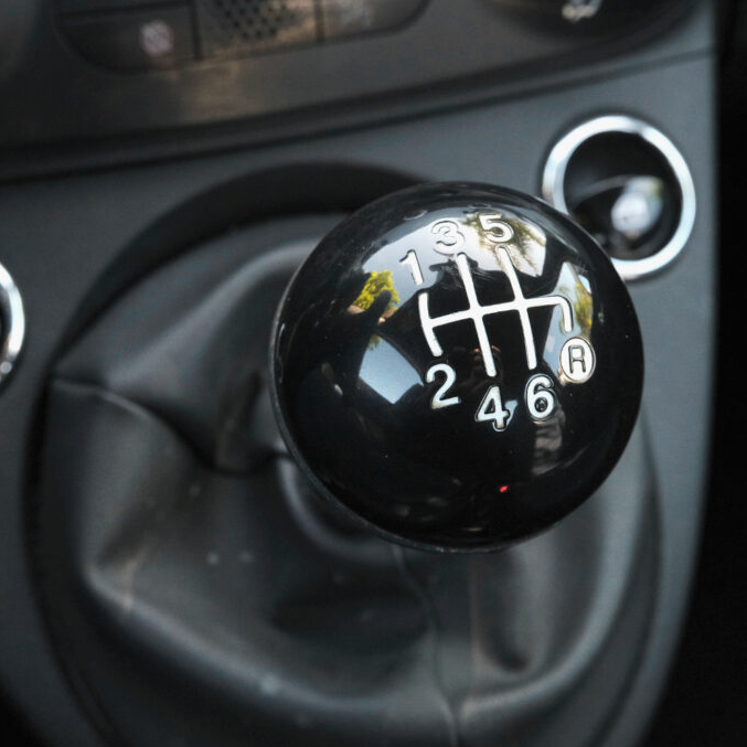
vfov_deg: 31.6
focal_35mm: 54
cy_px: 376
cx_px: 378
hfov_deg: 31.6
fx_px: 1318
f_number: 9
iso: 2000
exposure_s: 1/100
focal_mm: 28
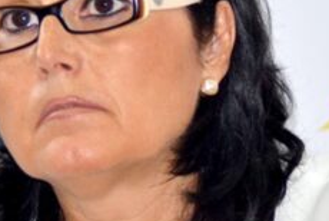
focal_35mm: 527
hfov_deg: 3.9
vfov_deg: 2.6
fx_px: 4825
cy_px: 115
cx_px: 103
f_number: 4.2
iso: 400
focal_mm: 135
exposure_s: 1/60
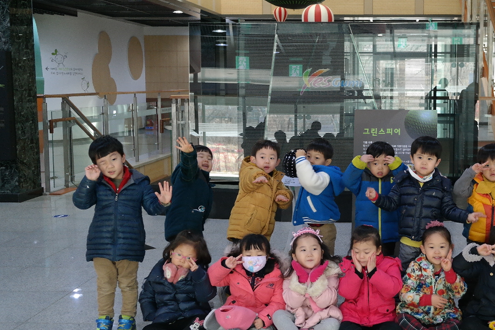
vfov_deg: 27.5
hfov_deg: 39.1
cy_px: 161
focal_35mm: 49
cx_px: 381
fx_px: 674
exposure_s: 1/40
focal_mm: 20
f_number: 3.5
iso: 800
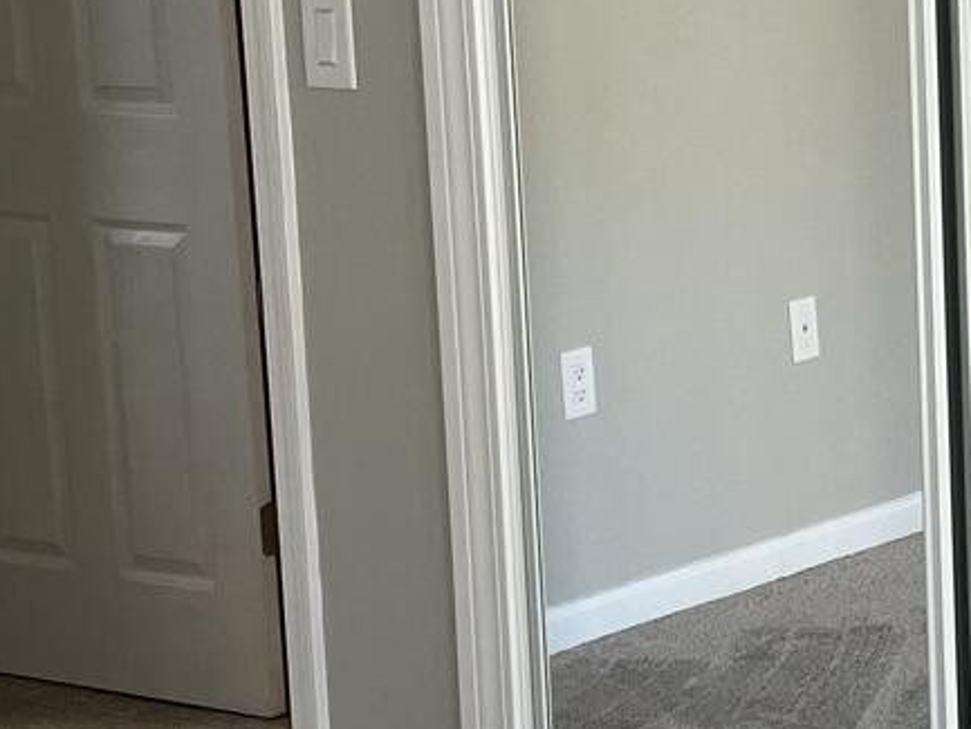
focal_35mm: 123
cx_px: 1123
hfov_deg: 15.5
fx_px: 3451
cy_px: 366
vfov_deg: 12.1
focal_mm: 4.2
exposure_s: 1/120
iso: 125
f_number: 1.6
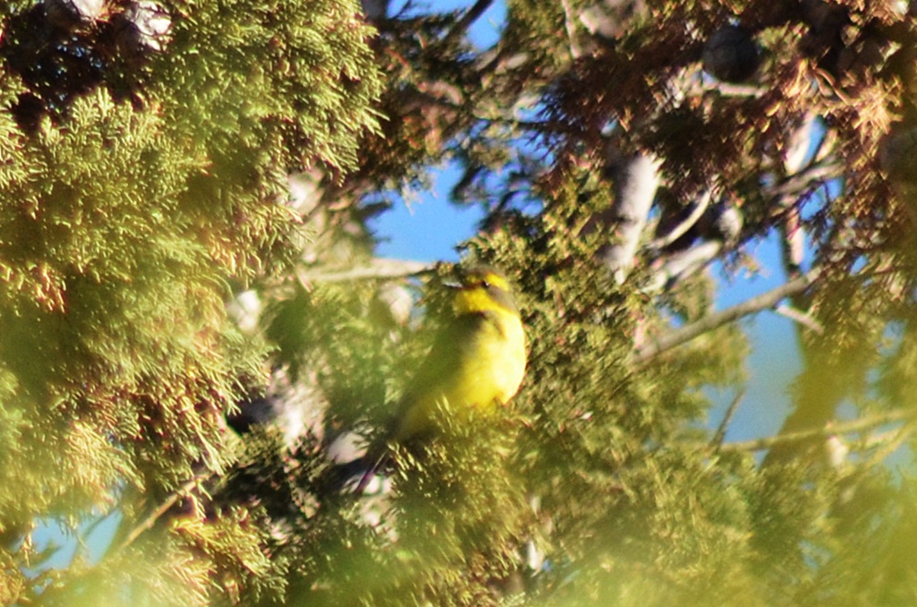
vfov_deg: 3.0
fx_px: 11438
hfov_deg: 4.6
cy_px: 304
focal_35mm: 450
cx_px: 458
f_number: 5.6
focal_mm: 300
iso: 560
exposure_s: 1/1000
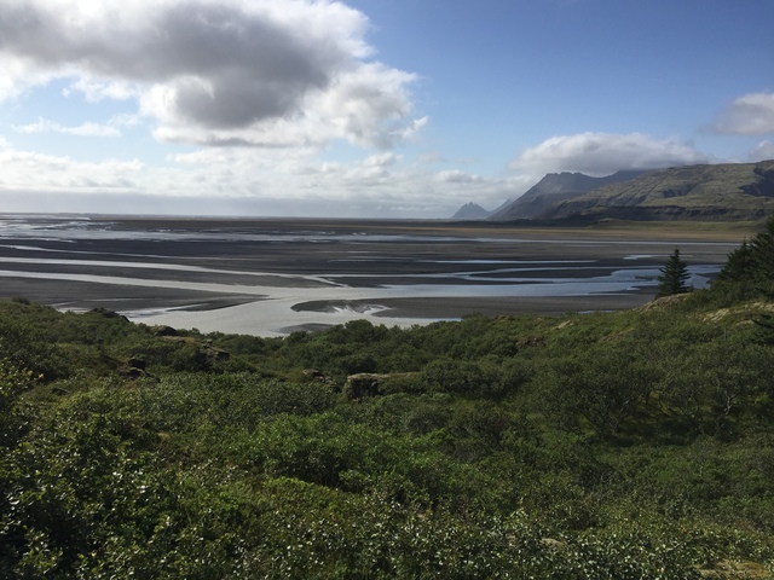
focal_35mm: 29
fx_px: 648
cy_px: 290
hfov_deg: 61.7
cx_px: 387
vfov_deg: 48.2
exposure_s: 1/3597
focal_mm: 4.15
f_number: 2.2
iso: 32
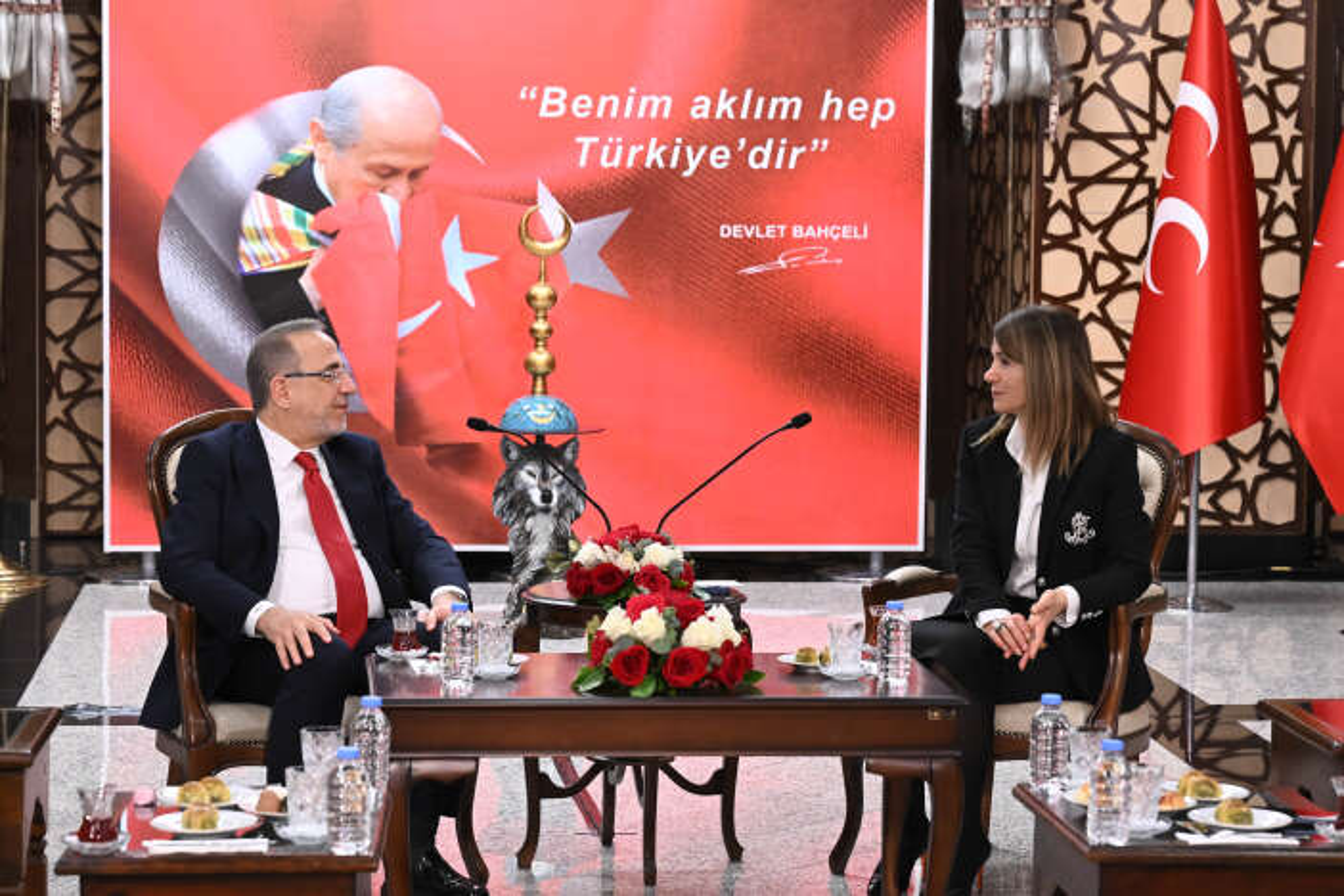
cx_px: 672
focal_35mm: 99
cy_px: 448
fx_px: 3696
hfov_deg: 20.6
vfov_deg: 13.8
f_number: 5
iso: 2000
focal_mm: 66
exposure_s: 1/125
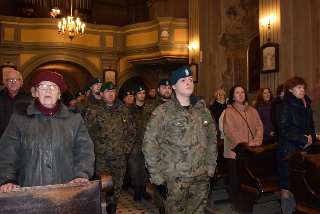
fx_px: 284
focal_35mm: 32
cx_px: 158
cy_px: 103
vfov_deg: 41.1
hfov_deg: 58.7
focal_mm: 18
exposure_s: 1/60
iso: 1800
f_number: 3.5
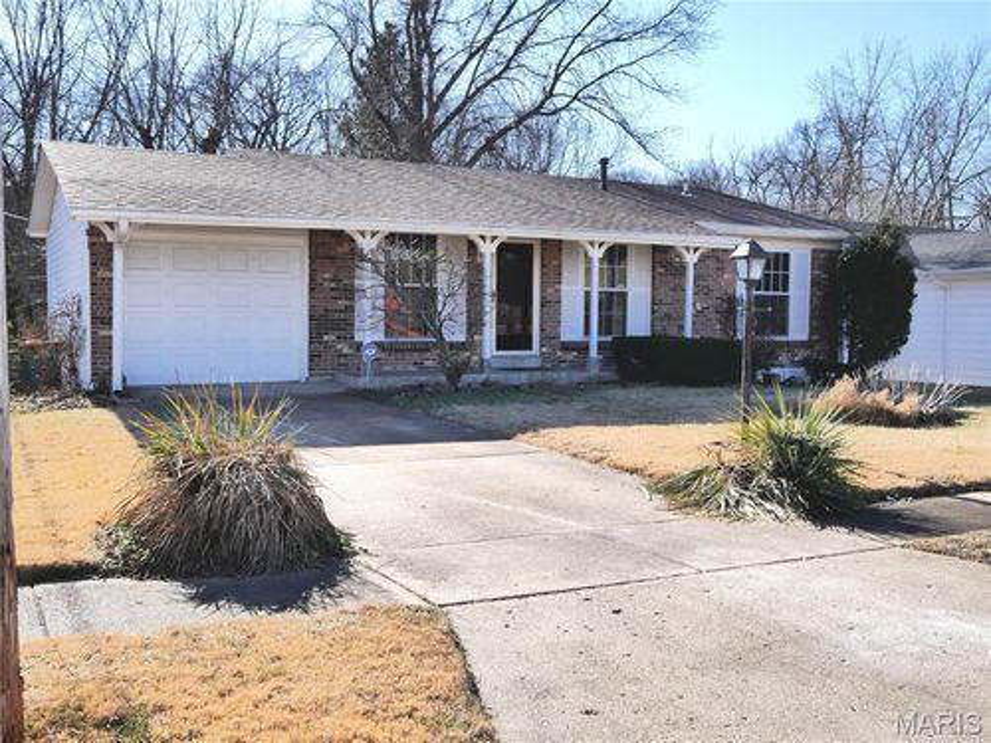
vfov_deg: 39.7
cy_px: 372
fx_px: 1031
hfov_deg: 51.4
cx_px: 496
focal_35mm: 36
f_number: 10
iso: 800
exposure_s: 1/320
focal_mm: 18
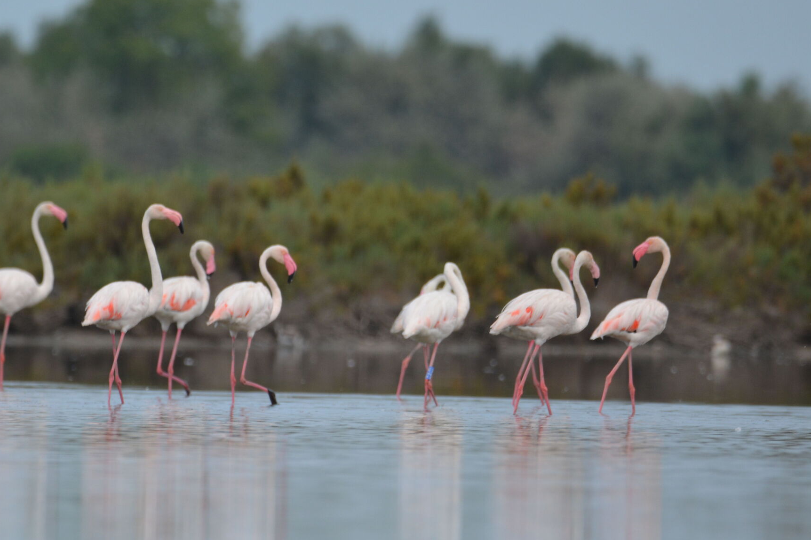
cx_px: 302
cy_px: 360
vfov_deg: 1.1
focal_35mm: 1253
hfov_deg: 1.6
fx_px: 28223
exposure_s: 1/1600
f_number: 6.3
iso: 400
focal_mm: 600
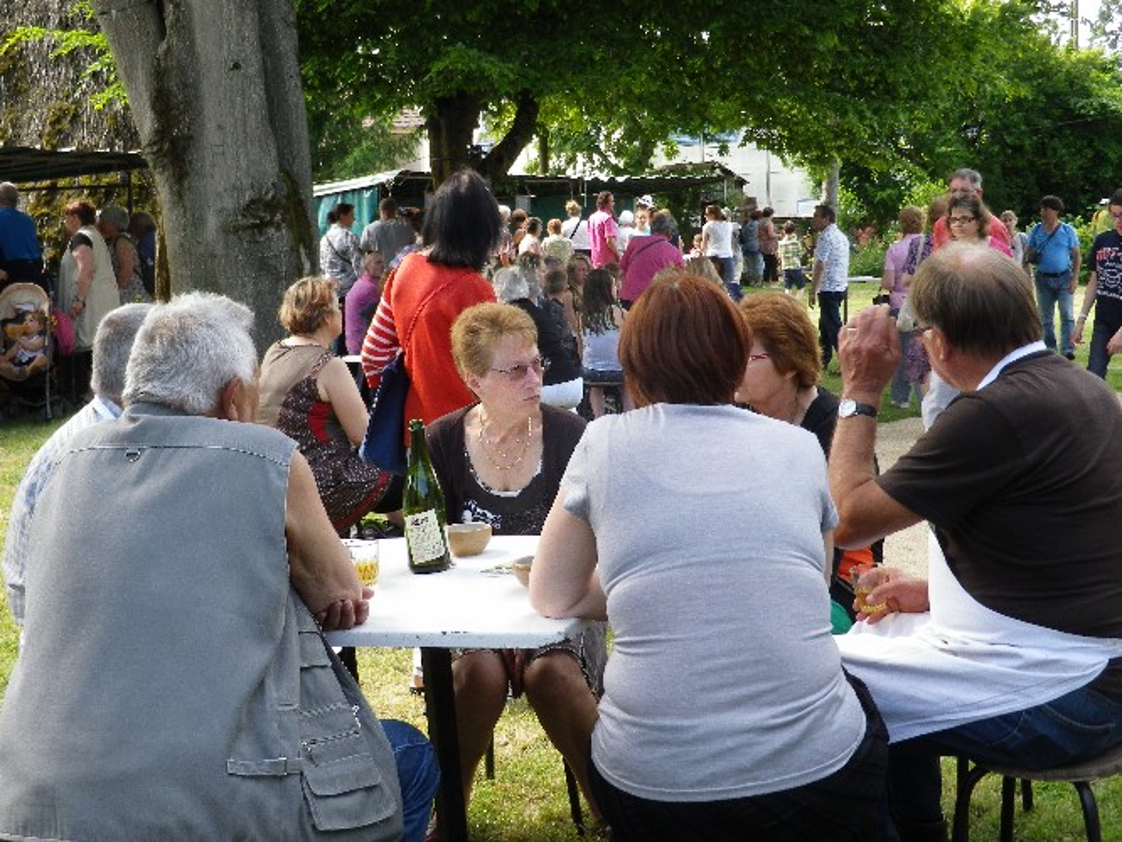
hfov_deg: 41.2
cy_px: 421
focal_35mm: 46
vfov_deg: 31.5
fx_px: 1492
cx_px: 561
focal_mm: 8.2
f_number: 4.2
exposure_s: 1/80
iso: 80
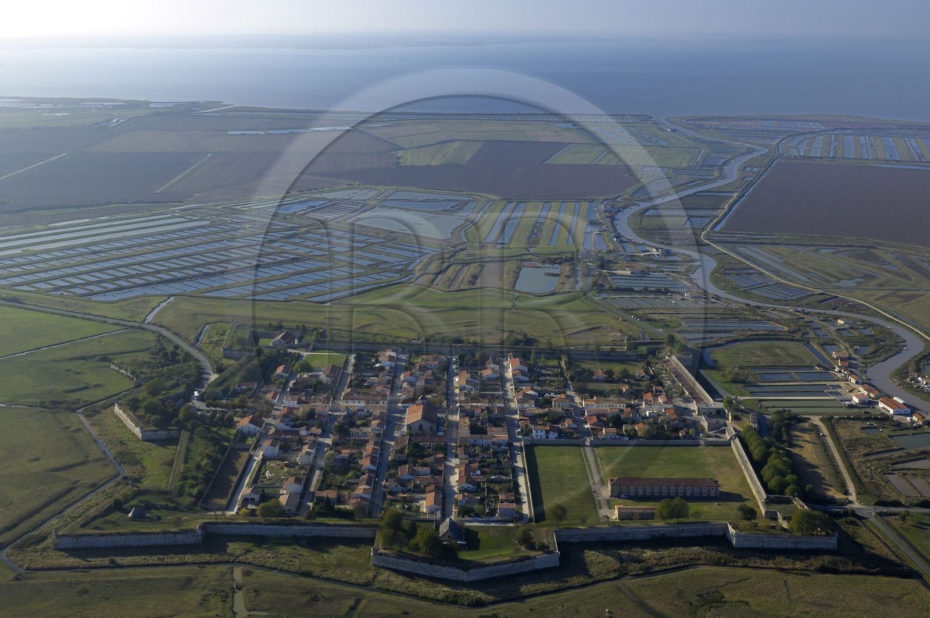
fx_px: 1083
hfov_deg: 46.5
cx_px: 465
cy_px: 309
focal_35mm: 42
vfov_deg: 31.8
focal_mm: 28
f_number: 5
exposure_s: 1/500
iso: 100
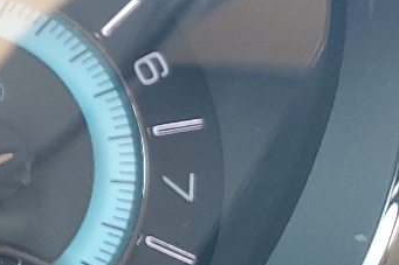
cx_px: -536
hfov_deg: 12.8
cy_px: 40
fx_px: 1407
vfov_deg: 10.7
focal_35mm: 127
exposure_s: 1/60.2
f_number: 1.5
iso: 54
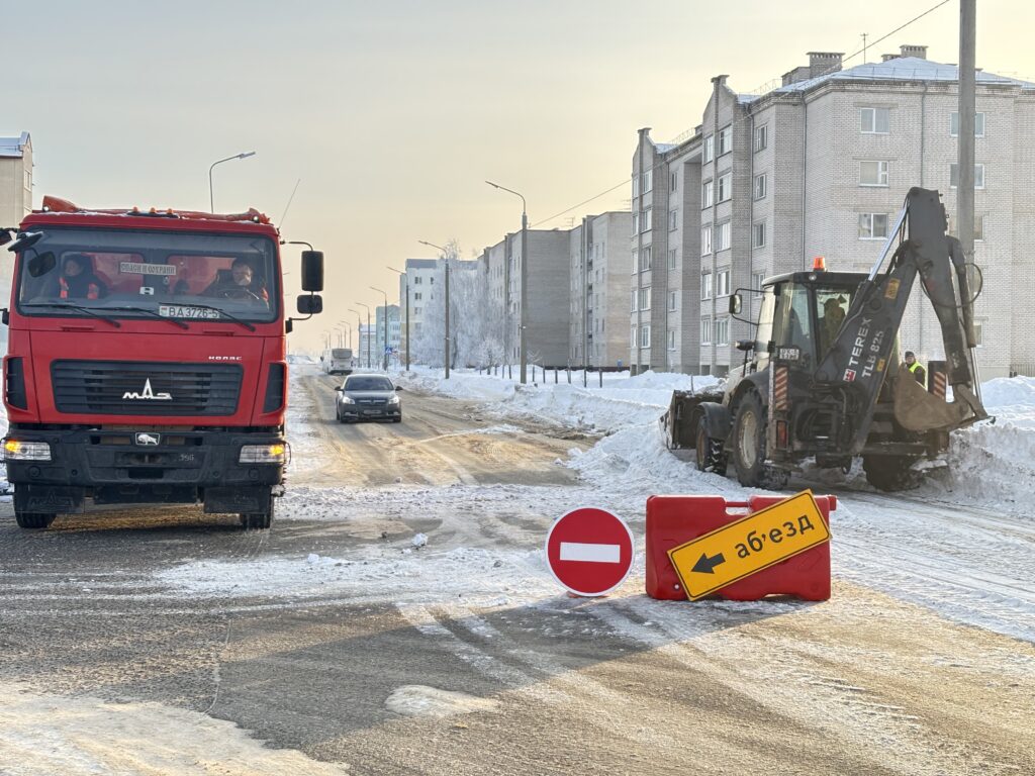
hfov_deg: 36.8
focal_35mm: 52
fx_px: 1555
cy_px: 388
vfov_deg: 28.0
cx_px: 518
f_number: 1.6
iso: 32
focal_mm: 5.96
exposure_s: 1/378
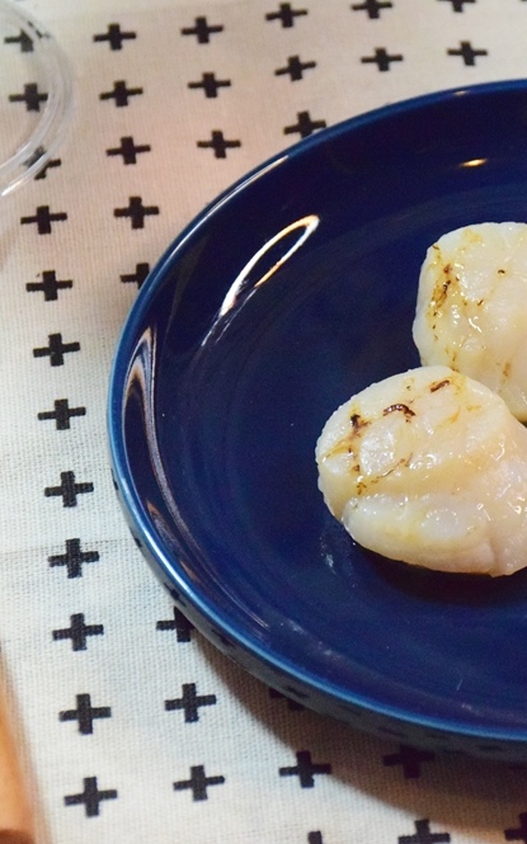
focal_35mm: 161
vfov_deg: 13.0
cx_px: 514
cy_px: 422
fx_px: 3704
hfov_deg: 8.1
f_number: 8
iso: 12800
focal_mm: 70
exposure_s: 1/1000
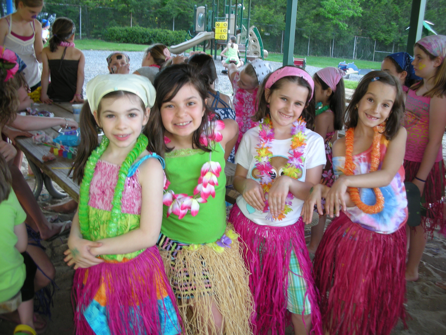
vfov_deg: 40.7
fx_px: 451
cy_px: 168
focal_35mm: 35
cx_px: 223
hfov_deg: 52.6
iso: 50
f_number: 2.8
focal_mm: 5.8
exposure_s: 1/30
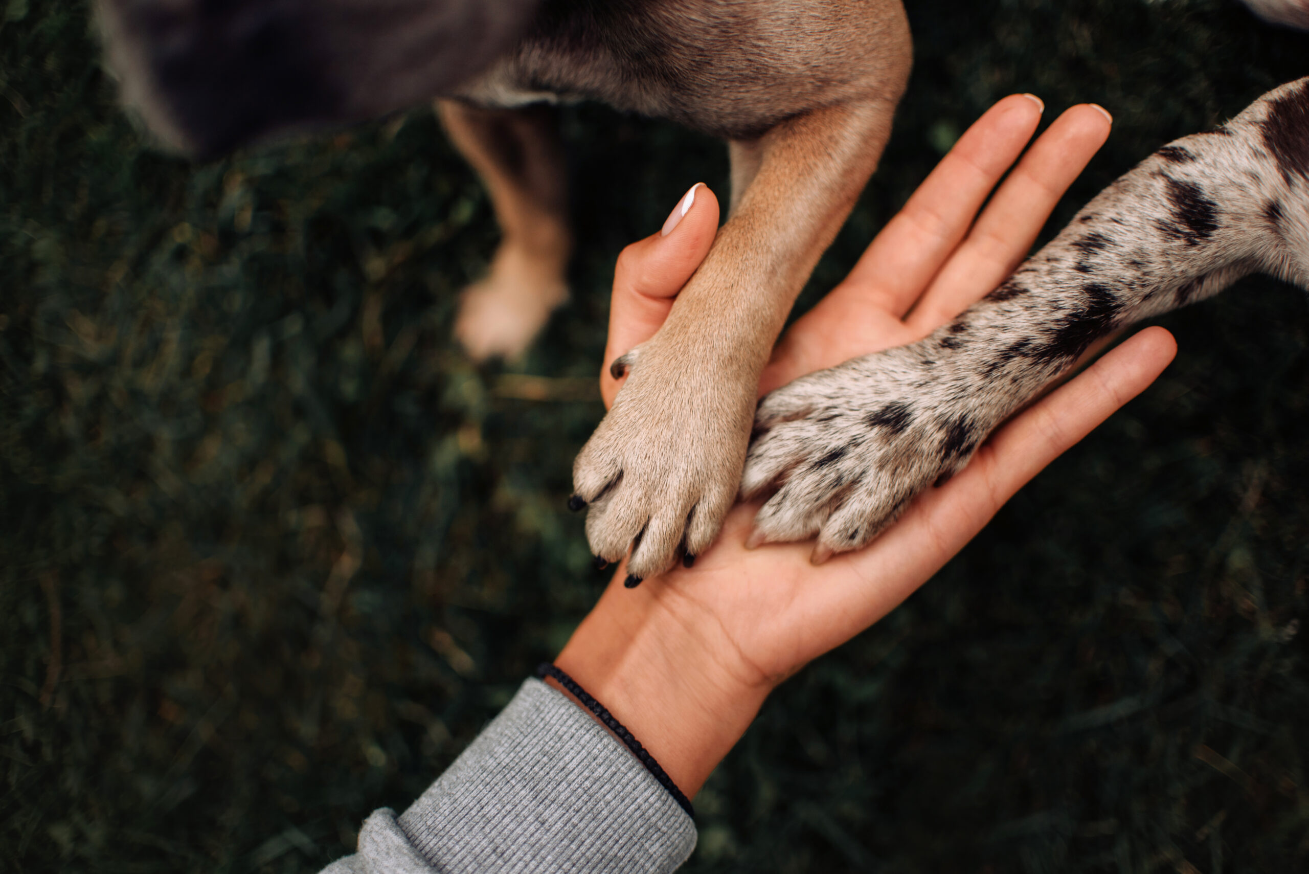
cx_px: 654
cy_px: 437
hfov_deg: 54.4
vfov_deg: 37.9
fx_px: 1273
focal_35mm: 35
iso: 200
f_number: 2
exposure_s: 1/1000
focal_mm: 35
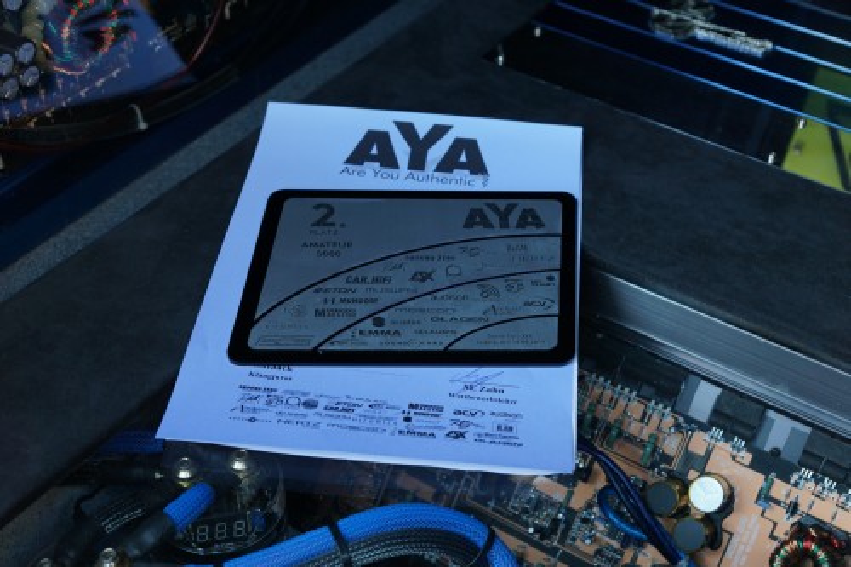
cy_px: 284
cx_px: 426
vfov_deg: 25.7
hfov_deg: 37.9
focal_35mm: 52
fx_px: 1241
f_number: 4.5
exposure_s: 1/25
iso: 200
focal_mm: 35
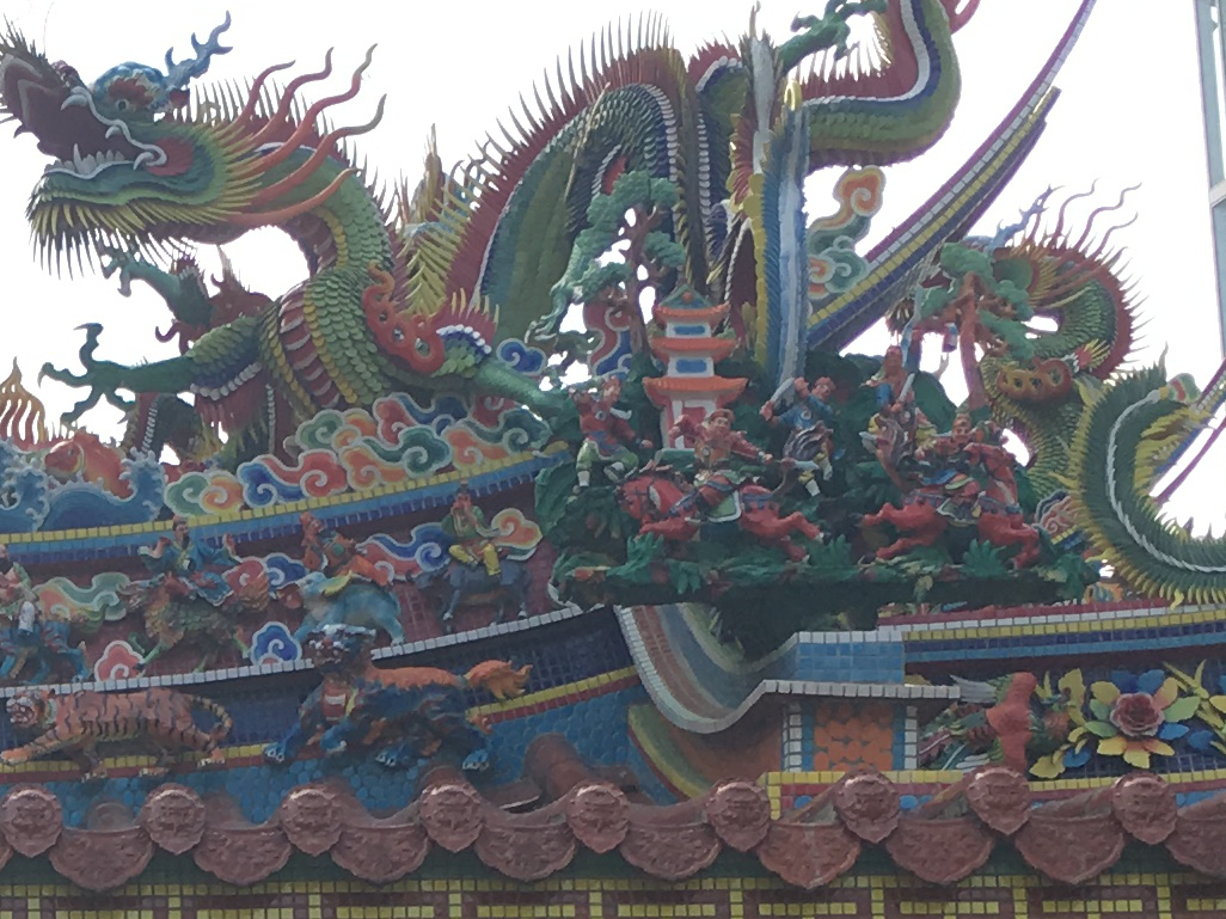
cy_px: 1548
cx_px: -163
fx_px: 4037
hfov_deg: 16.7
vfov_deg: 12.1
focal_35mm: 114
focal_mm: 4.15
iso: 25
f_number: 2.2
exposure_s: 1/450
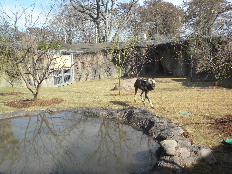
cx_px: 116
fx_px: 248
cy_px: 87
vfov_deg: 38.7
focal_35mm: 37
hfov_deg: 50.1
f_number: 3.5
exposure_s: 1/498
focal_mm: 6.6
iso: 69
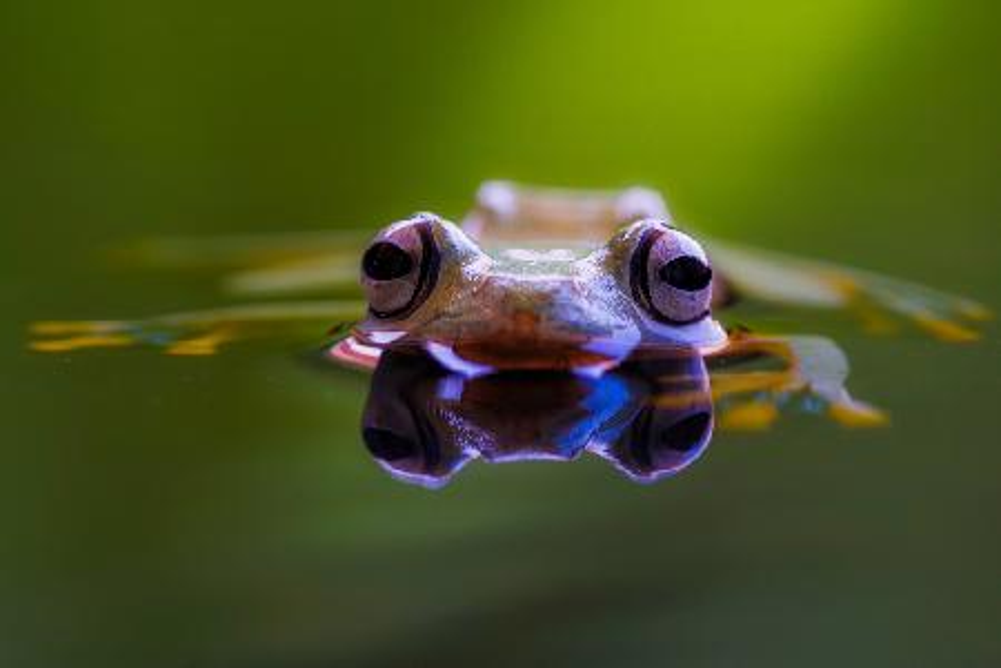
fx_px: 4171
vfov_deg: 9.1
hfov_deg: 13.7
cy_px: 334
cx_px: 500
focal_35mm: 150
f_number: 5.6
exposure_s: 1/50
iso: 320
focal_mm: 100
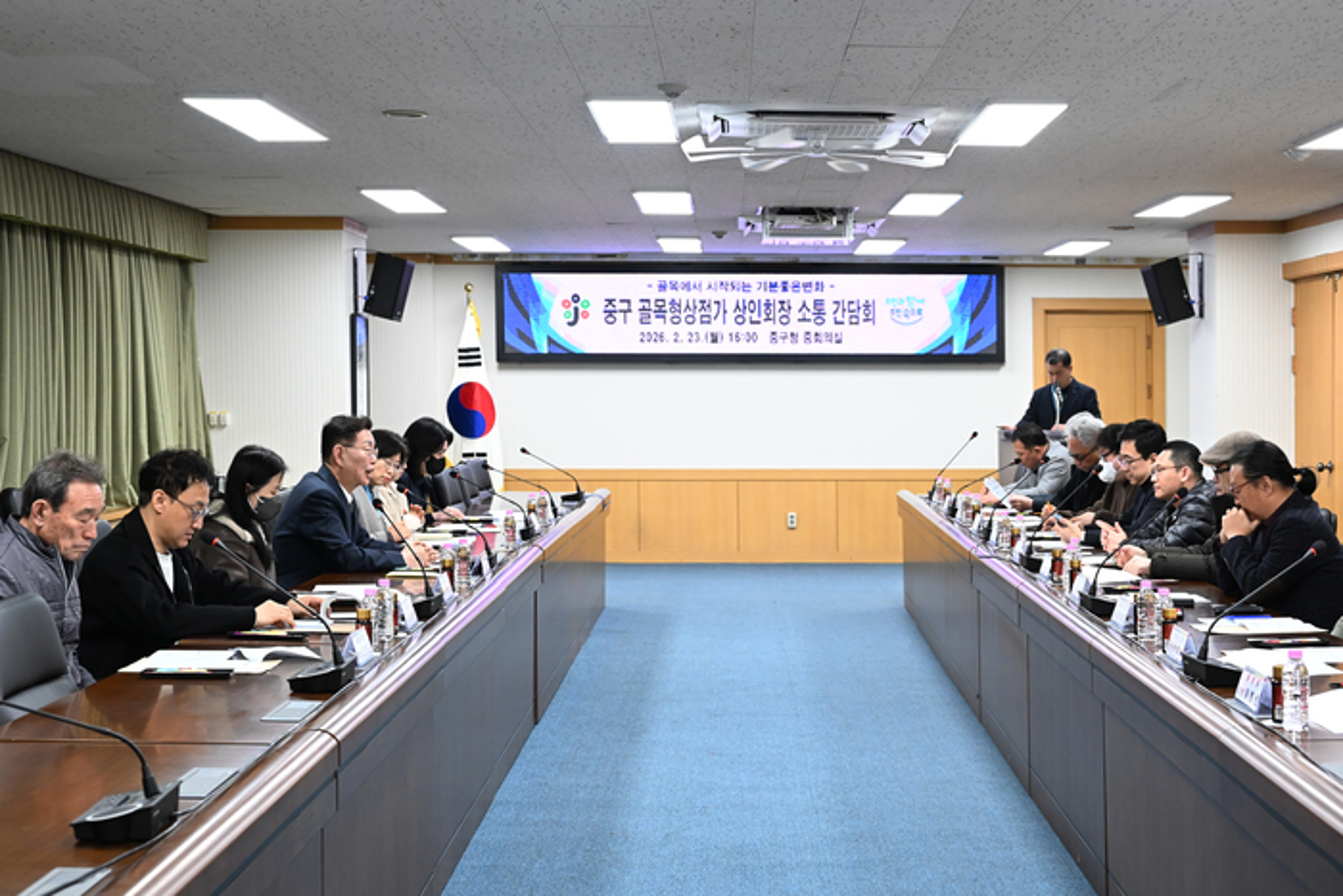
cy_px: 448
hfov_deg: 42.7
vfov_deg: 29.3
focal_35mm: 46
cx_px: 672
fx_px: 1716
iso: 2500
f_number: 5.3
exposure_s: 1/125
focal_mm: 46
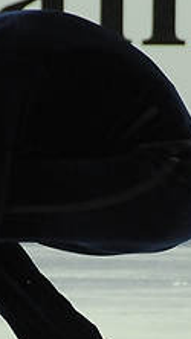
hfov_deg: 1.1
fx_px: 10157
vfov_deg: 1.9
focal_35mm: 1129
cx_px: 29
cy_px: 239
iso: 3200
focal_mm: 200
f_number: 5.6
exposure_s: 1/1000
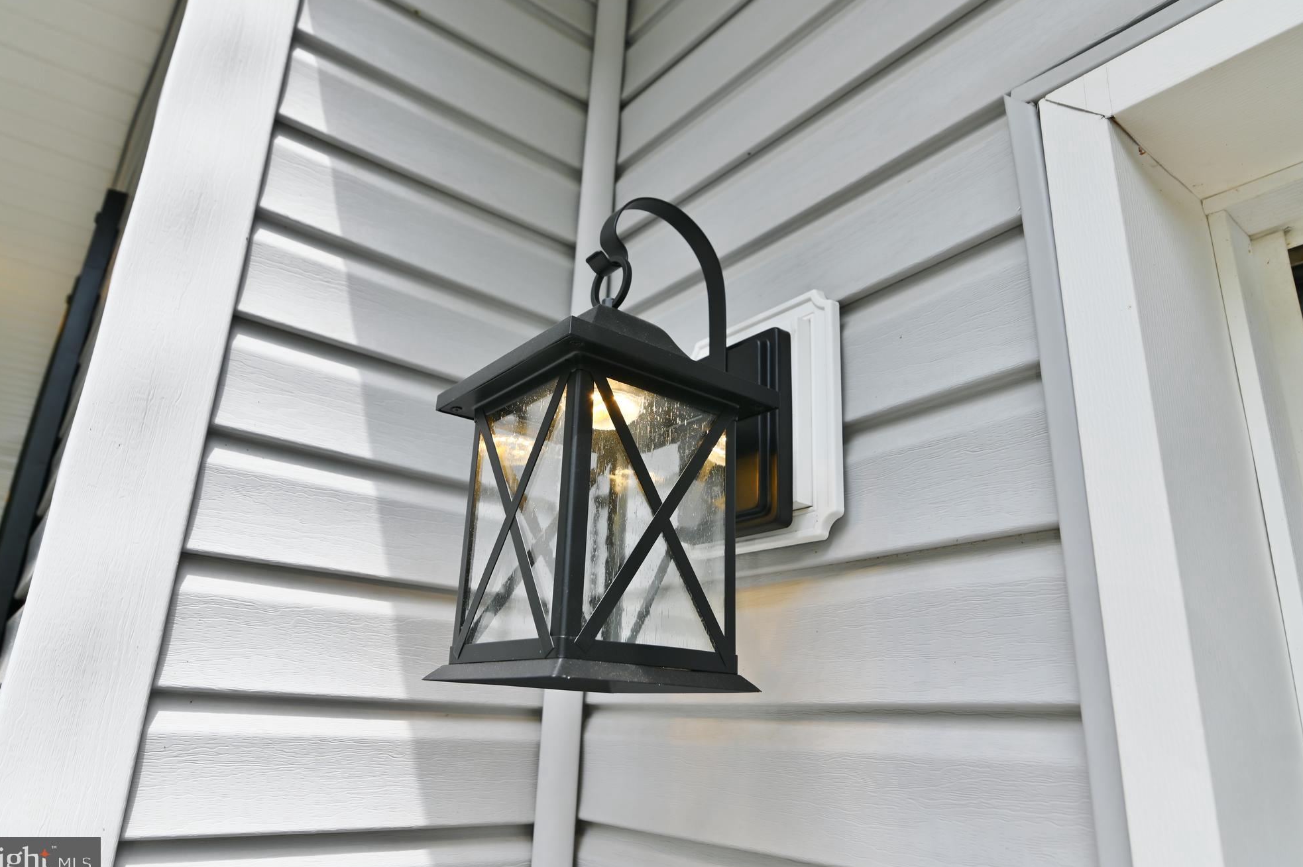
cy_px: 434
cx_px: 633
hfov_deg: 71.5
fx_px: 904
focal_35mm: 25
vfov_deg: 51.2
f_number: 6.3
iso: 100
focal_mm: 24
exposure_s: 1/320
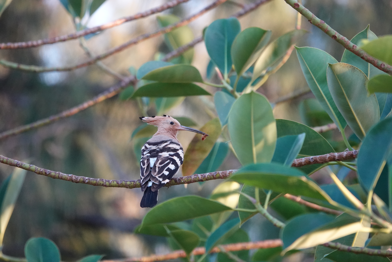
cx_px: 196
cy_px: 131
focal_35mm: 600
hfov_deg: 3.4
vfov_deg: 2.3
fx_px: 6533
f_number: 4
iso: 1600
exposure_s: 1/320
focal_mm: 220
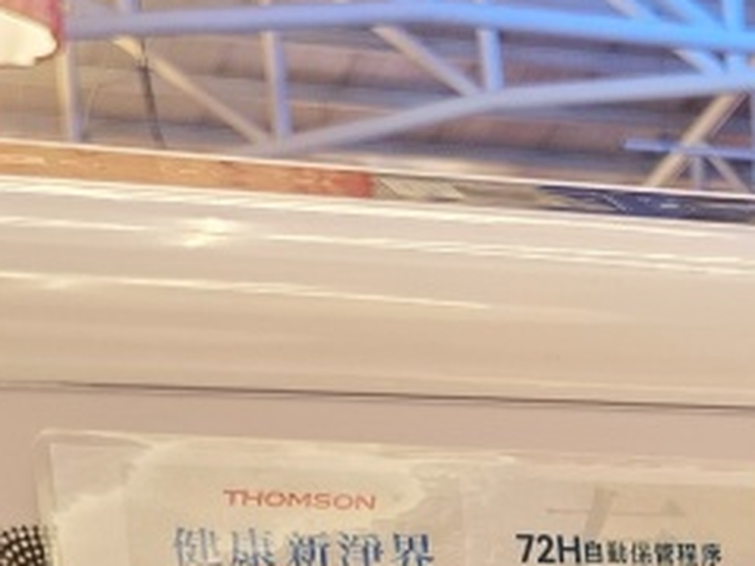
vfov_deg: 11.2
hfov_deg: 15.3
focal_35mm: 115
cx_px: 1265
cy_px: 1267
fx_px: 2508
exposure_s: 1/53
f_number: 1.7
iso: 160
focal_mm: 6.3
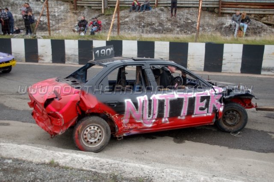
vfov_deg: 34.2
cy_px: 91
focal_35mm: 39
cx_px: 137
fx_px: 297
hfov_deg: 49.6
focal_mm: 26
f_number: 4.2
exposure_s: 1/500
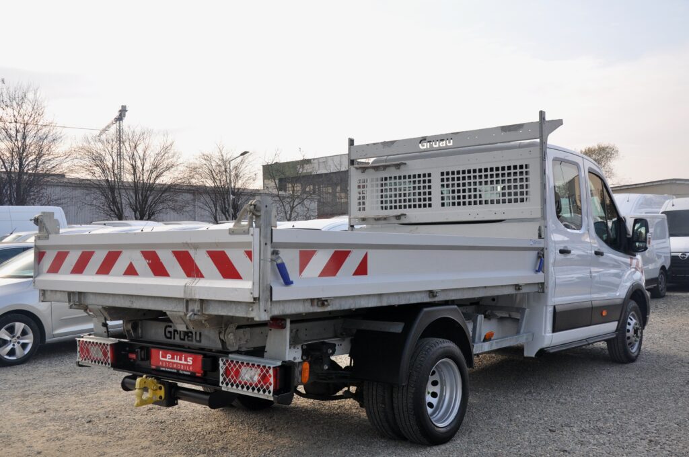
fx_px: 717
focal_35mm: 38
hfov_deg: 51.3
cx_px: 344
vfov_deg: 35.4
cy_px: 228
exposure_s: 1/250
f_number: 8
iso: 500
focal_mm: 25
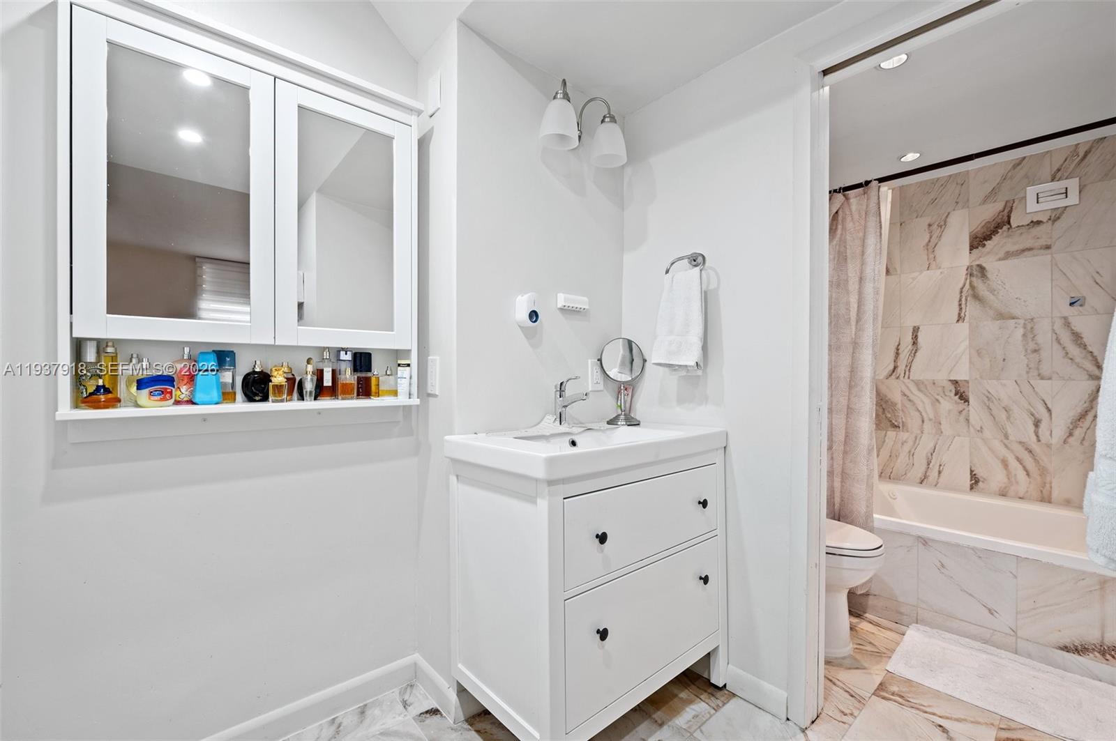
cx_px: 558
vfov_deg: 81.1
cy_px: 370
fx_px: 434
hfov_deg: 104.3
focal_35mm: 14
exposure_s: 1/3
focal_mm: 14
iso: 200
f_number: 8
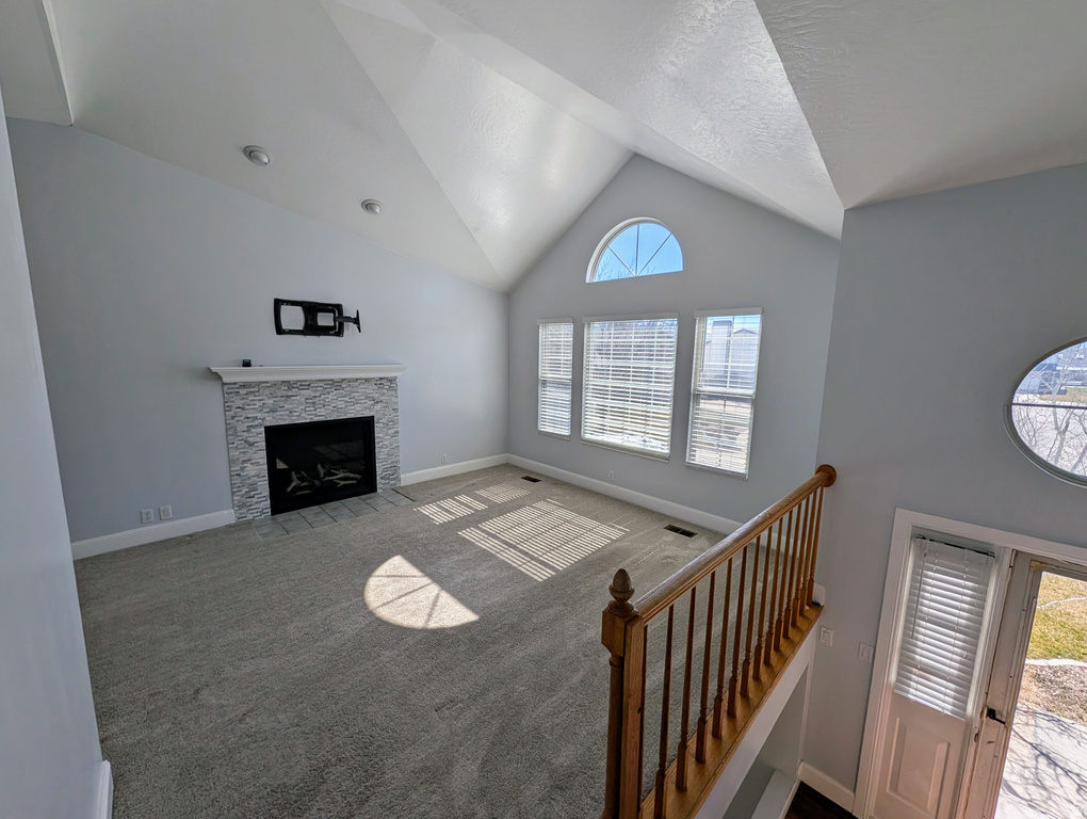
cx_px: 544
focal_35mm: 12
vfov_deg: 94.6
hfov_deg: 110.5
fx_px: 377
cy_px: 410
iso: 61
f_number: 1.7
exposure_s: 1/2439
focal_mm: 2.02
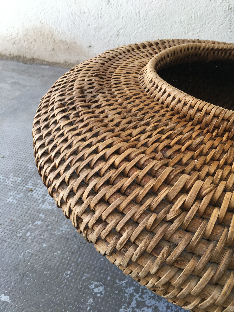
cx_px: 117
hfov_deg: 48.2
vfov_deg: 61.7
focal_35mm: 29
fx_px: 261
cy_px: 156
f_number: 2.2
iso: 25
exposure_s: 1/50
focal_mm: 4.15
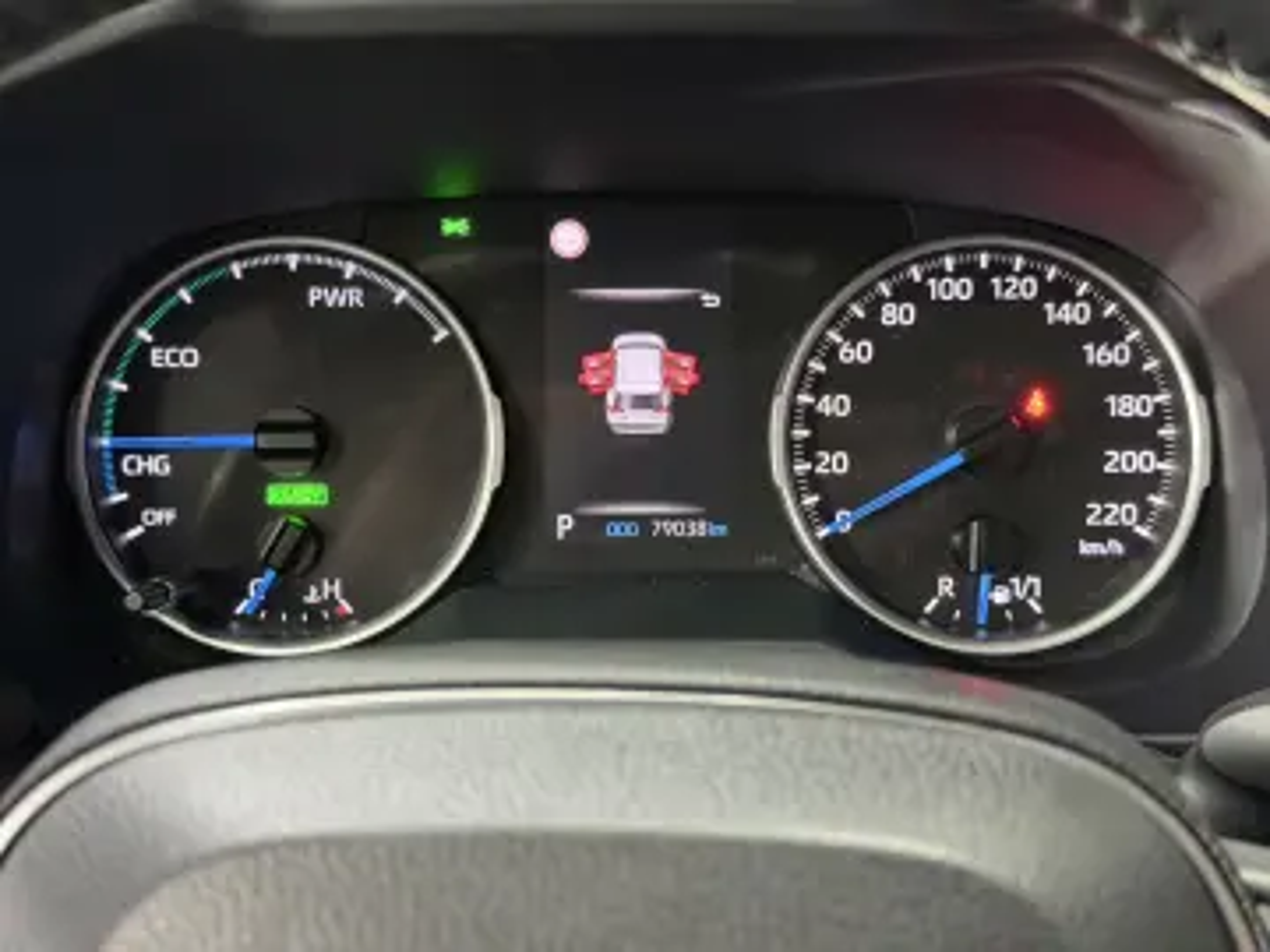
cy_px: 476
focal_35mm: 48
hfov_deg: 39.7
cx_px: 635
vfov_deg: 30.3
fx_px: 1761
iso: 500
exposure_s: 1/25
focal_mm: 6.76
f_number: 1.78
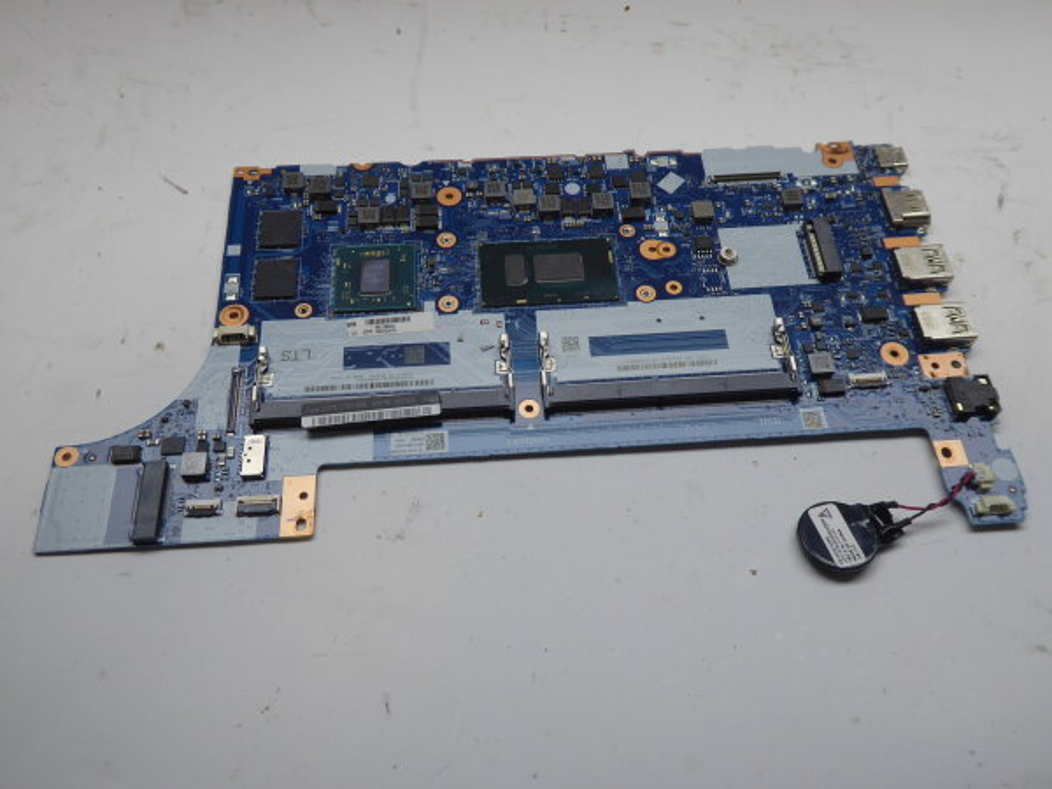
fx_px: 881
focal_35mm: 29
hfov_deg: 61.7
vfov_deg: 48.2
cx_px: 526
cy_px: 394
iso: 80
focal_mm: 5
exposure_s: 1/100
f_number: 3.5
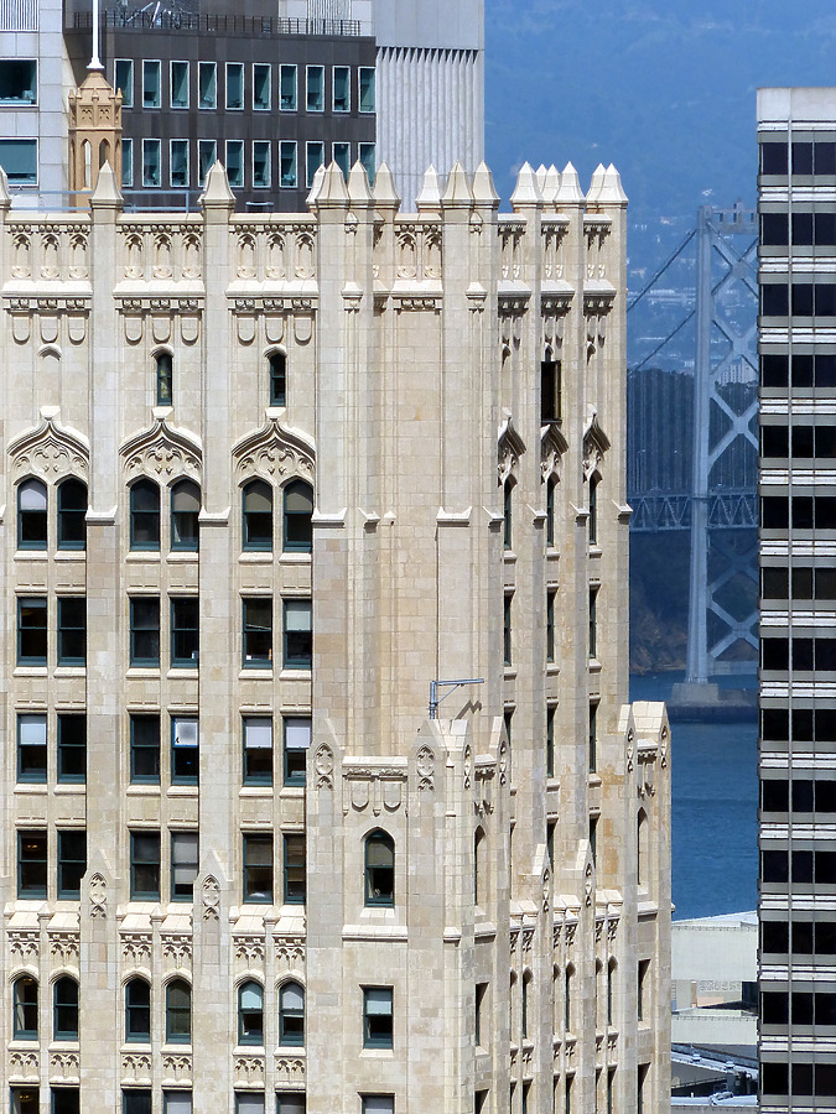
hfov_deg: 3.4
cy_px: 557
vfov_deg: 4.5
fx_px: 14040
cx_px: 418
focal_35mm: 436
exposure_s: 1/1600
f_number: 4.5
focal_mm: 78.4
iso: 100
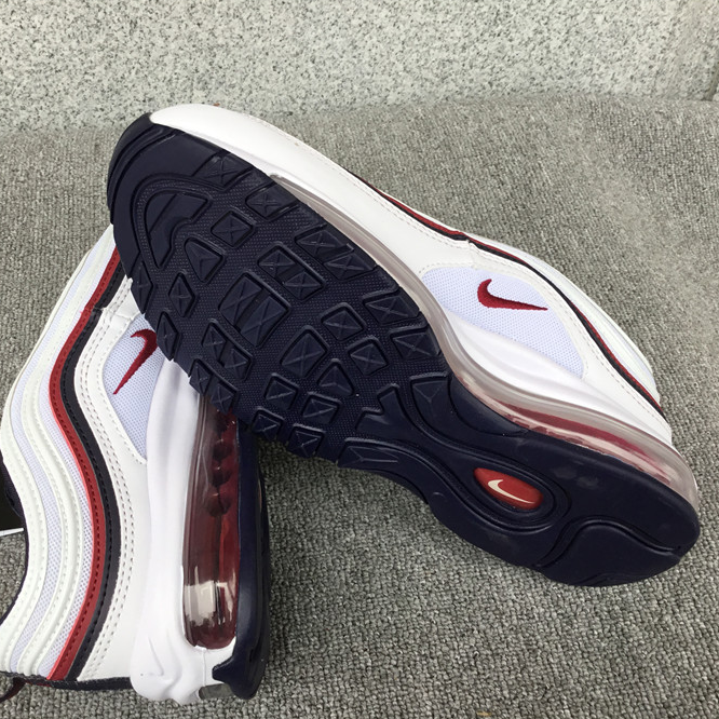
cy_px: 362
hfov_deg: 44.9
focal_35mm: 37
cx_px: 331
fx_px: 869
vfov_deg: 44.9
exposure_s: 1/100
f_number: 2.4
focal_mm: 3.3
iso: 32
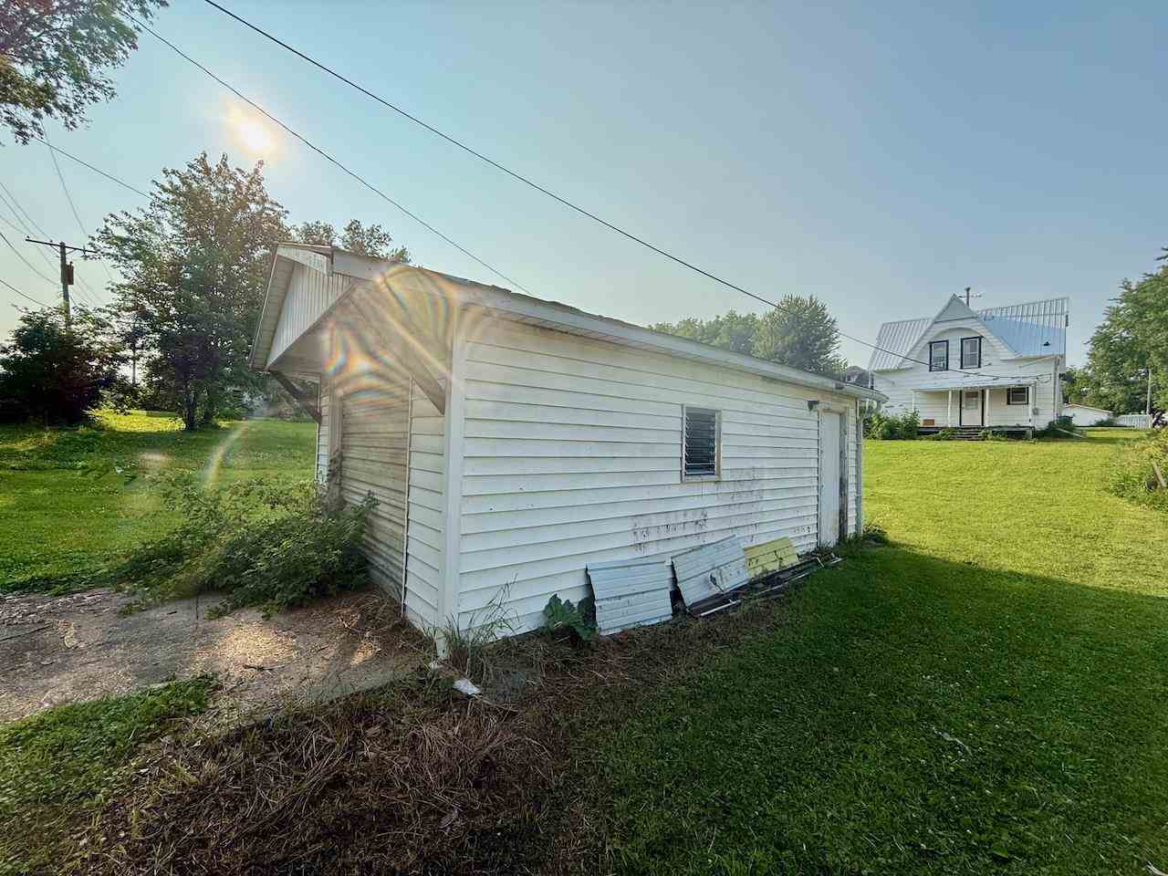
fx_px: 472
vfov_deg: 85.7
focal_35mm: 14
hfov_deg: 102.1
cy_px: 438
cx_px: 584
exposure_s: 1/1534
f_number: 2.2
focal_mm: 2.22
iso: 64
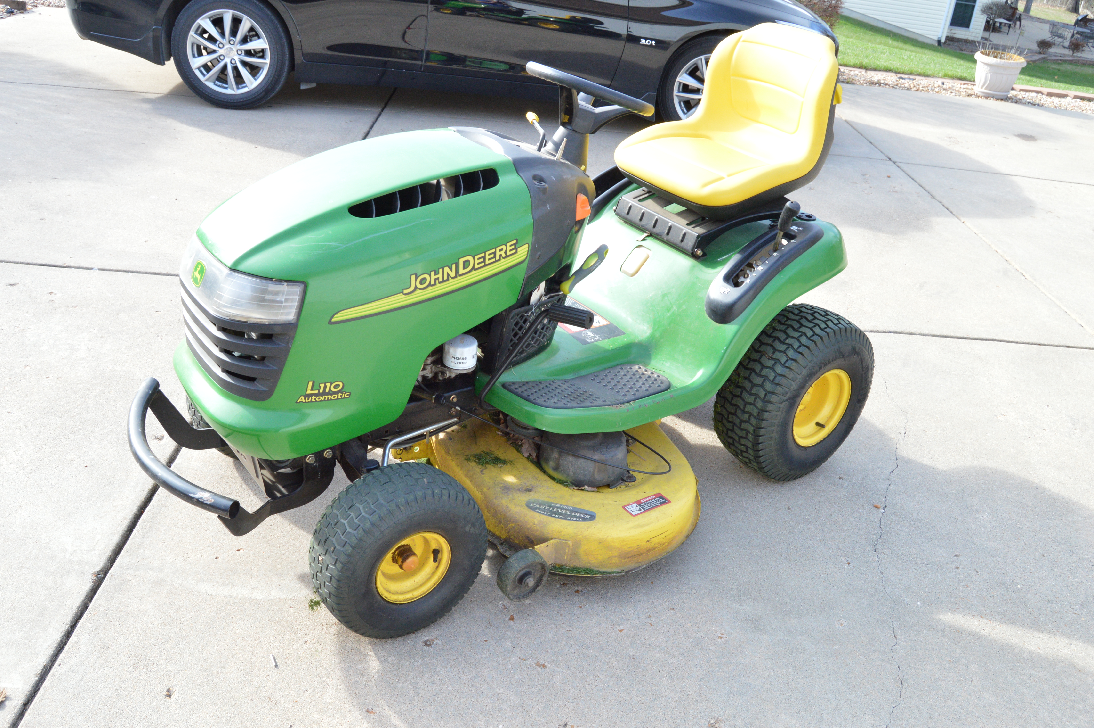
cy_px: 364
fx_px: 911
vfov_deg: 43.5
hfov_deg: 62.0
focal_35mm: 30
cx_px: 547
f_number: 8
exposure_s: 1/250
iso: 800
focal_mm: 20
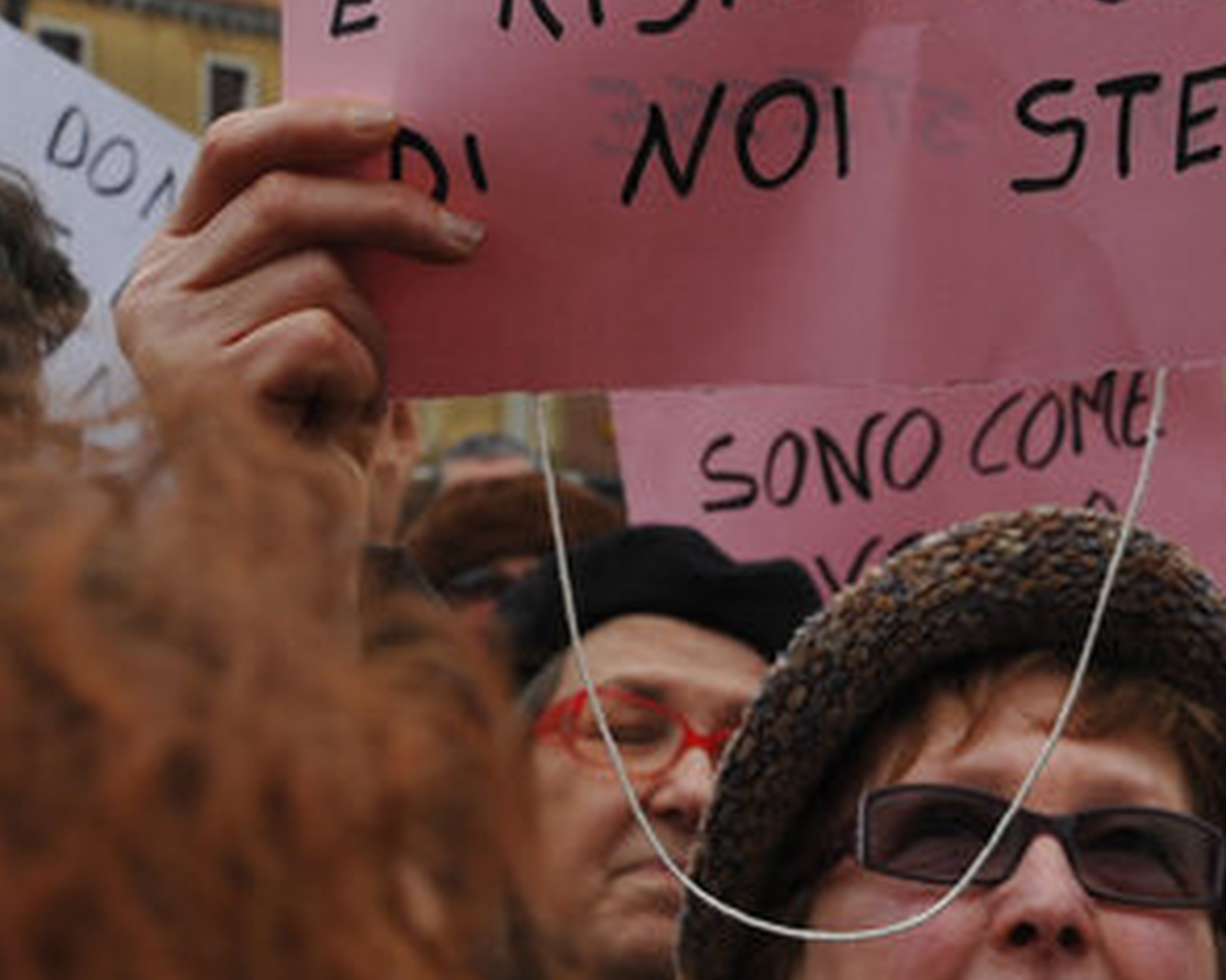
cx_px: 976
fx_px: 4389
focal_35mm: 121
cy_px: 46
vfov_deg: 12.6
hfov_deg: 15.8
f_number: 9
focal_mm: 35
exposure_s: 1/320
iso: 400
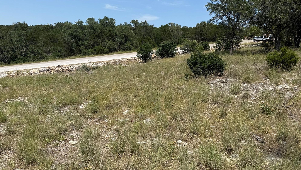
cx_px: 150
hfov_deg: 69.9
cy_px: 88
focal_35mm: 27
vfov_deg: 42.9
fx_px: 216
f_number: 1.78
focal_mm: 6.76
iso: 80
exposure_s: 1/5319
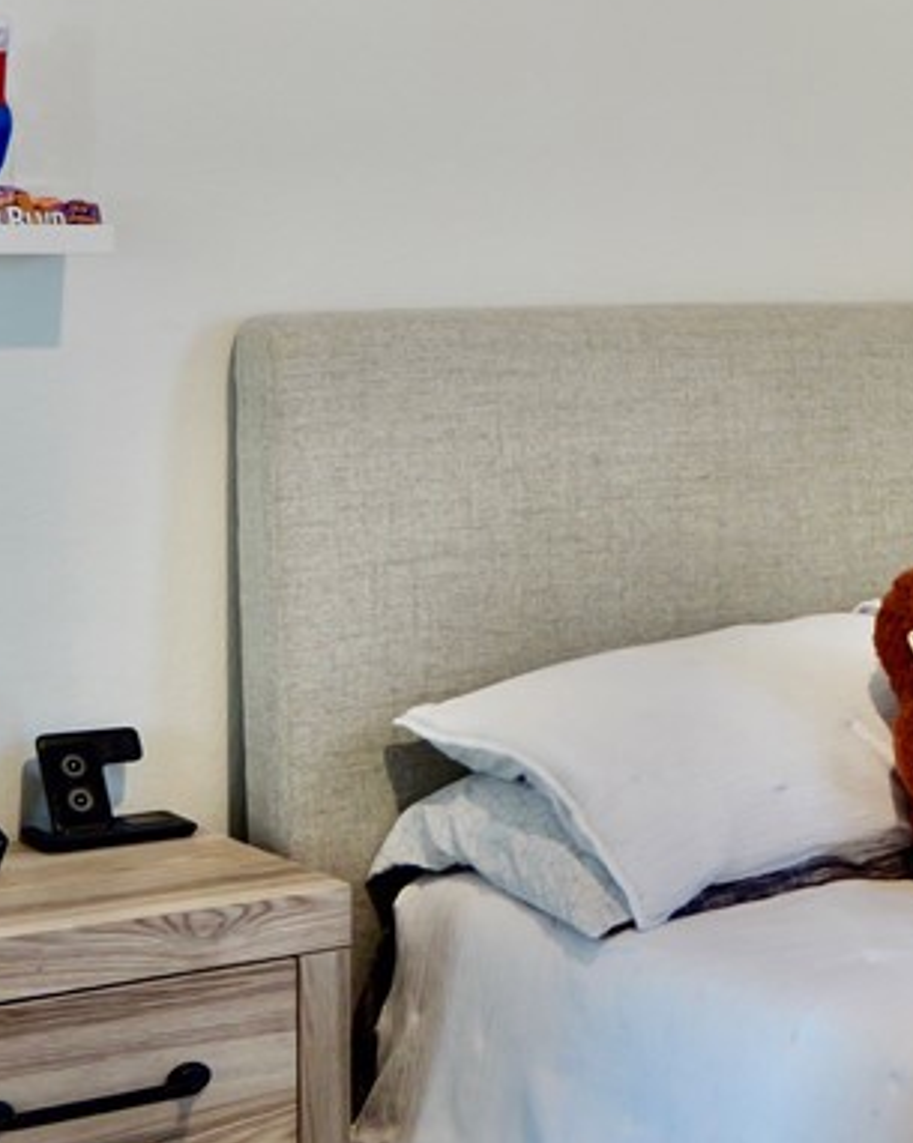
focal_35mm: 89
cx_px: 1006
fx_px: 3010
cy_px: 381
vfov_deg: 21.4
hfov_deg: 16.7
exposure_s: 1/60
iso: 500
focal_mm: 17
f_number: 3.1
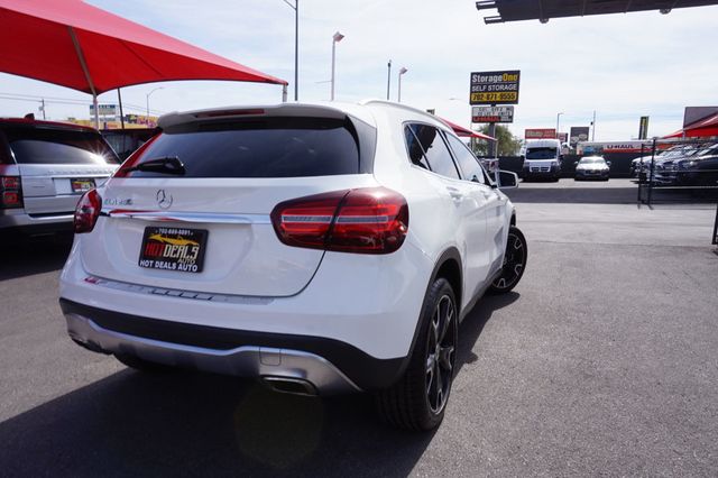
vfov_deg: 53.1
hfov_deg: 73.8
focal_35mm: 24
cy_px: 239
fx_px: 478
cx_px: 359
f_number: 14
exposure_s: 1/100
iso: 100
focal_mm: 16
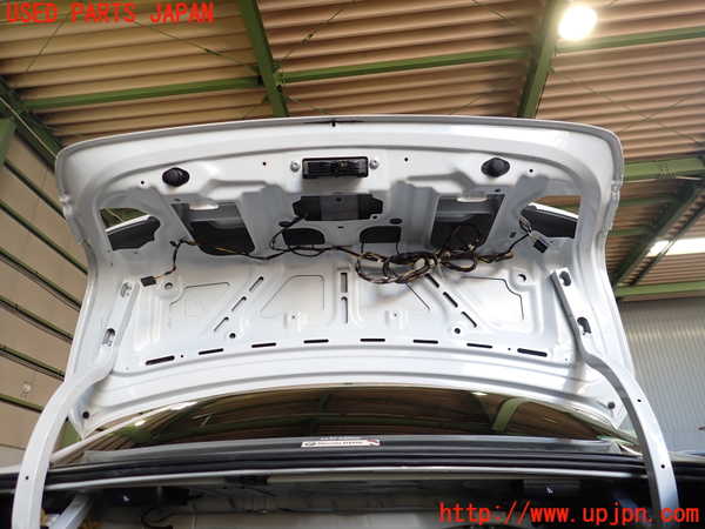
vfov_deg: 54.9
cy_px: 264
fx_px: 509
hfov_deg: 69.4
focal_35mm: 25
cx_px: 352
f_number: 2
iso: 125
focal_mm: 4.5
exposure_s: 1/60
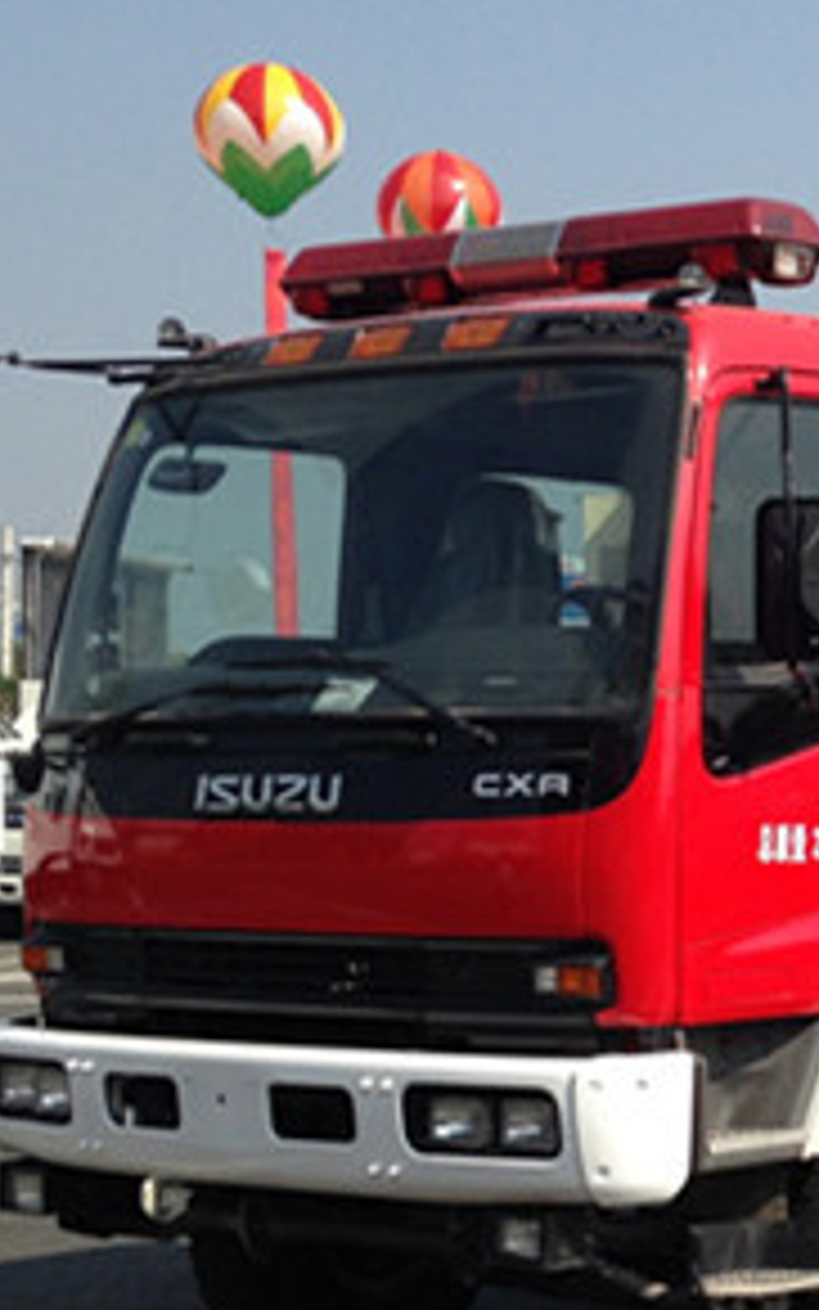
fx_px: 2606
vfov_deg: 28.2
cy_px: 741
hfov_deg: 16.9
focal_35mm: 73
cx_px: 1028
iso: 50
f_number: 2.4
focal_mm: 4.12
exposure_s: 1/1506
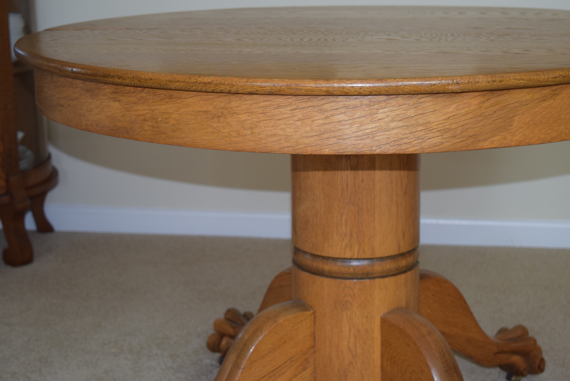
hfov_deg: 29.2
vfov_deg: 19.8
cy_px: 190
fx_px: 1093
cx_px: 285
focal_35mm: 69
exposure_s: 1/30
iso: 500
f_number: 5
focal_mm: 46
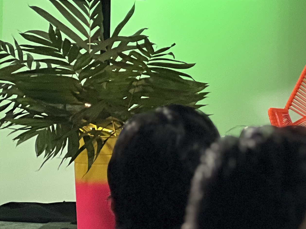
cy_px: 90
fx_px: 2192
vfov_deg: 6.0
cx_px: 464
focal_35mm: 248
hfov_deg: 7.8
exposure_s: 1/90
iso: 250
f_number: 2.8
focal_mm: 9
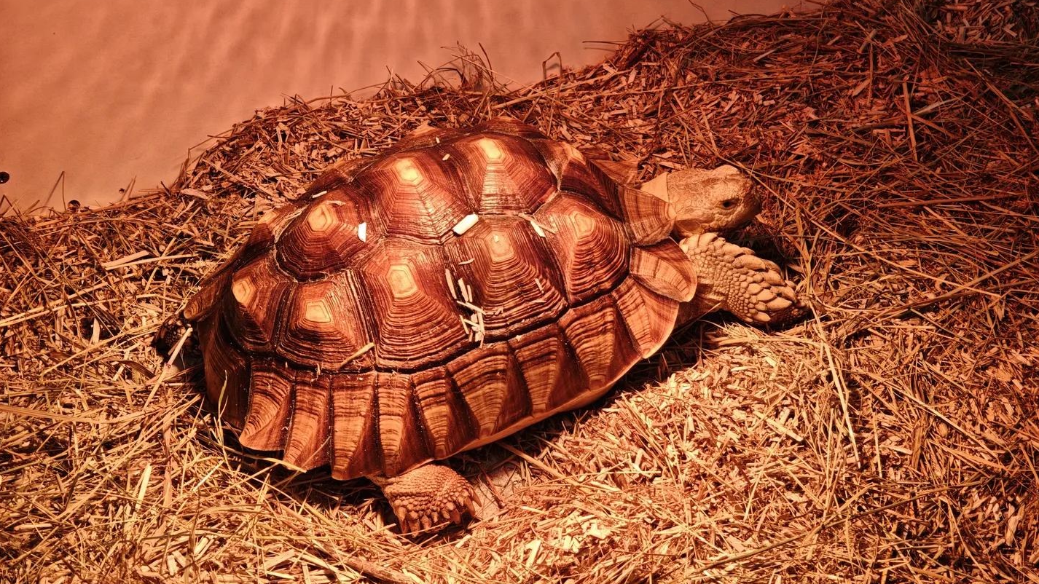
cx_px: 521
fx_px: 1818
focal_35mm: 66
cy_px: 291
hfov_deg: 31.9
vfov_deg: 18.3
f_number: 2
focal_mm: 9
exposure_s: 1/100
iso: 250
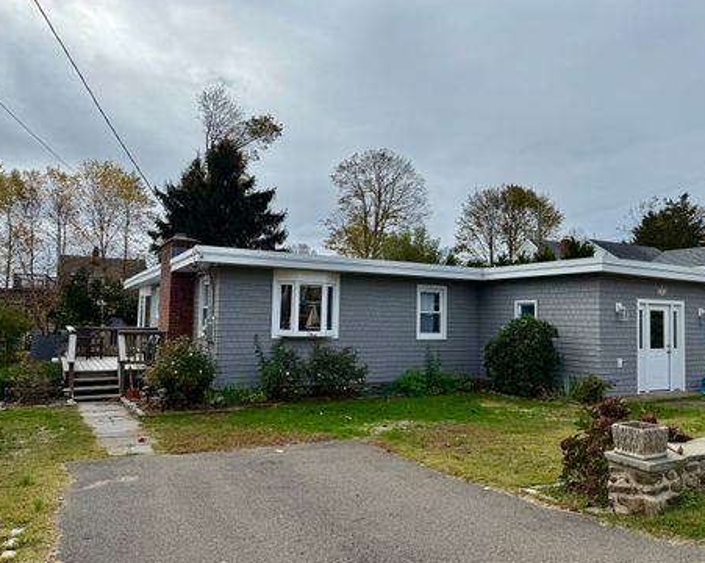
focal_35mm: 26
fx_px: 542
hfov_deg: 66.1
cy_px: 289
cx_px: 356
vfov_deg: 54.9
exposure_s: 1/6711
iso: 80
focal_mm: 6.76
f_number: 1.78
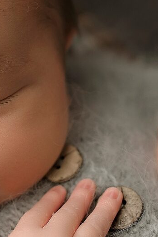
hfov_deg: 11.4
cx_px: 26
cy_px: 118
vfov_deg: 17.1
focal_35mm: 120
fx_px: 791
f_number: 2.8
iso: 100
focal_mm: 35
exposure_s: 1/200
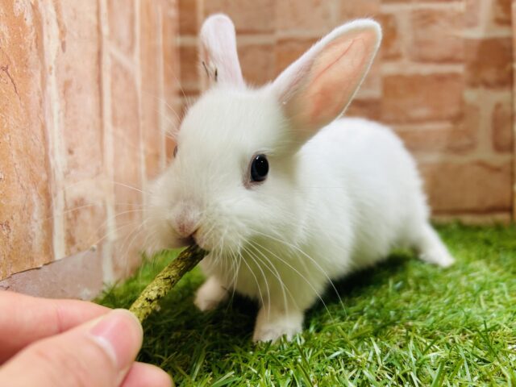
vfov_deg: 53.1
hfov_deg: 67.3
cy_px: 194
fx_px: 388
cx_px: 258
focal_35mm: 26
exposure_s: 1/100
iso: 80
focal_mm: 5.7
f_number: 1.5
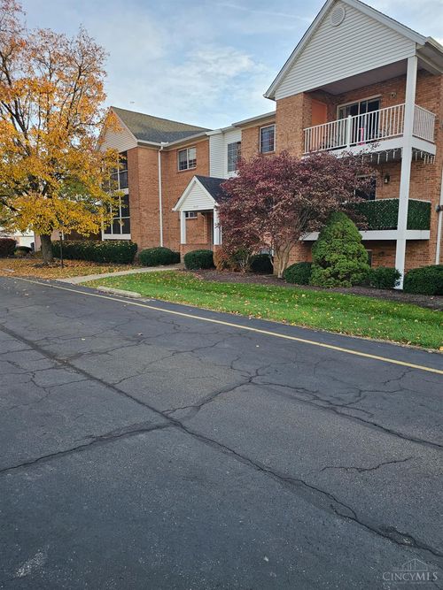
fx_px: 393
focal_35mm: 23
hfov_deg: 58.9
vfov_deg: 73.9
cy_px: 295
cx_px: 222
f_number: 1.7
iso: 10
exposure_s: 1/120
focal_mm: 6.3
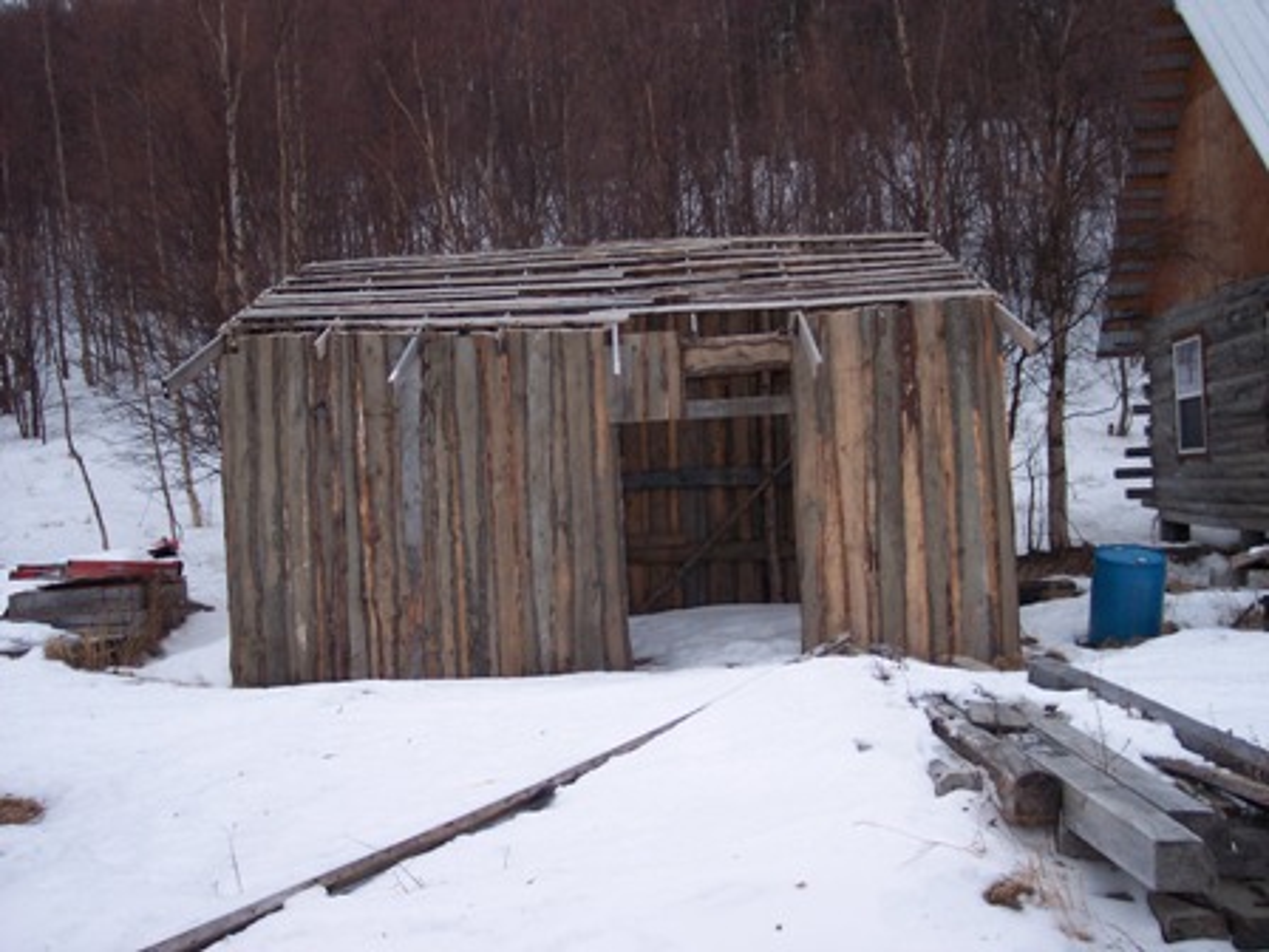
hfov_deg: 49.0
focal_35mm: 38
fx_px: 1393
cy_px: 476
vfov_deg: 37.7
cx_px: 634
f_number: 2.8
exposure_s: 1/180
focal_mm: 8
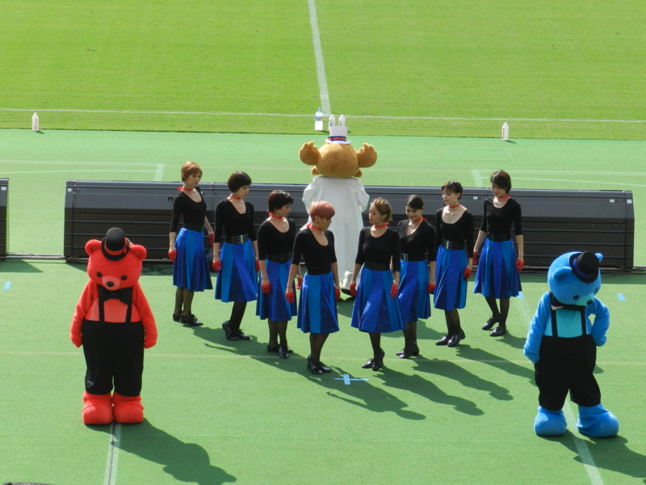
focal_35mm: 160
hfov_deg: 12.3
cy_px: 242
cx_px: 323
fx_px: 2986
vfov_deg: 9.3
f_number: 5.3
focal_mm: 28.4
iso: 160
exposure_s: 1/400
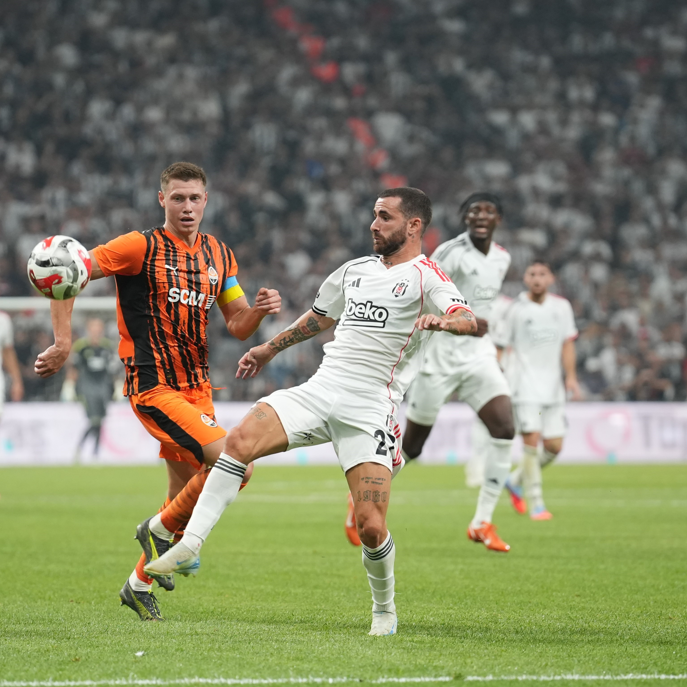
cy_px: 343
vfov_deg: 5.4
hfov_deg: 5.4
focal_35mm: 322
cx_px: 326
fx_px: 7230
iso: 2000
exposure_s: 1/1600
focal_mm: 168
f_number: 2.8
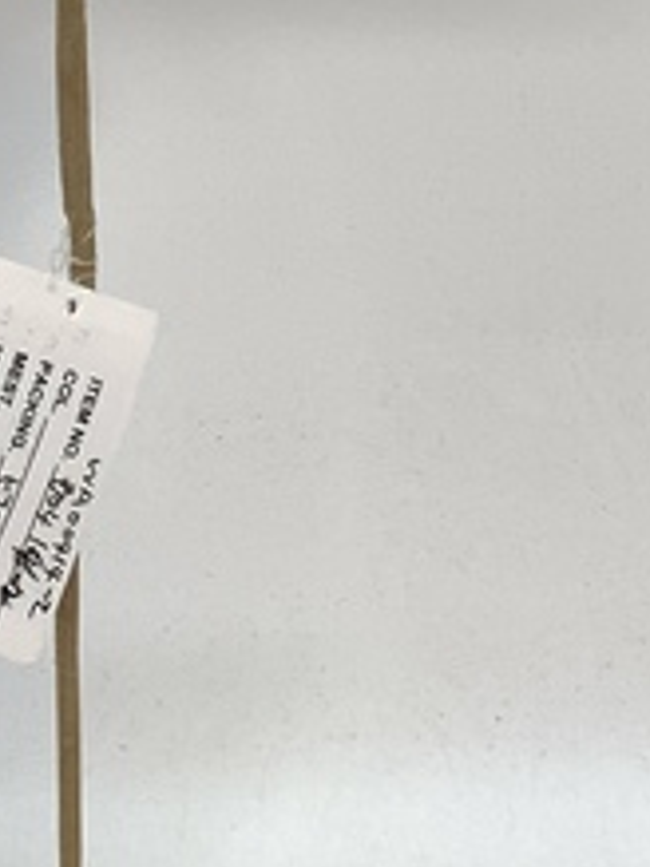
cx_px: 12
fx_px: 3183
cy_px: -722
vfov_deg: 13.8
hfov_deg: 11.6
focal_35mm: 127
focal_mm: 4.25
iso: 25
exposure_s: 1/131
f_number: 1.8
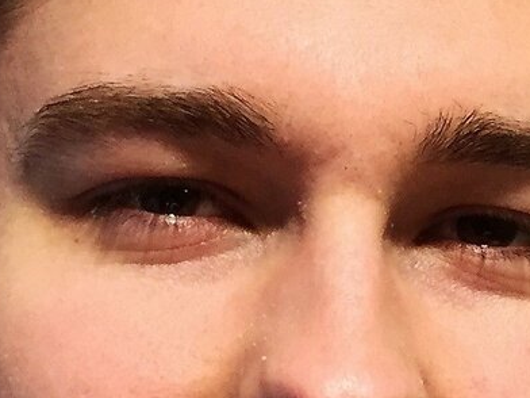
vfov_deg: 9.9
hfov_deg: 13.3
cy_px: 417
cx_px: 320
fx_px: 2266
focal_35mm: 148
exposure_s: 1/33
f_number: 2.2
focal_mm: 4.15
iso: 64
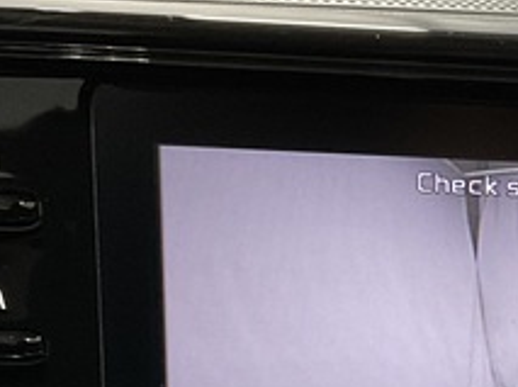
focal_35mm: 131
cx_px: 739
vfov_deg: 11.1
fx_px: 1957
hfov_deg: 14.2
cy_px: 479
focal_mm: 3
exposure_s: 1/60
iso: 80
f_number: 1.8
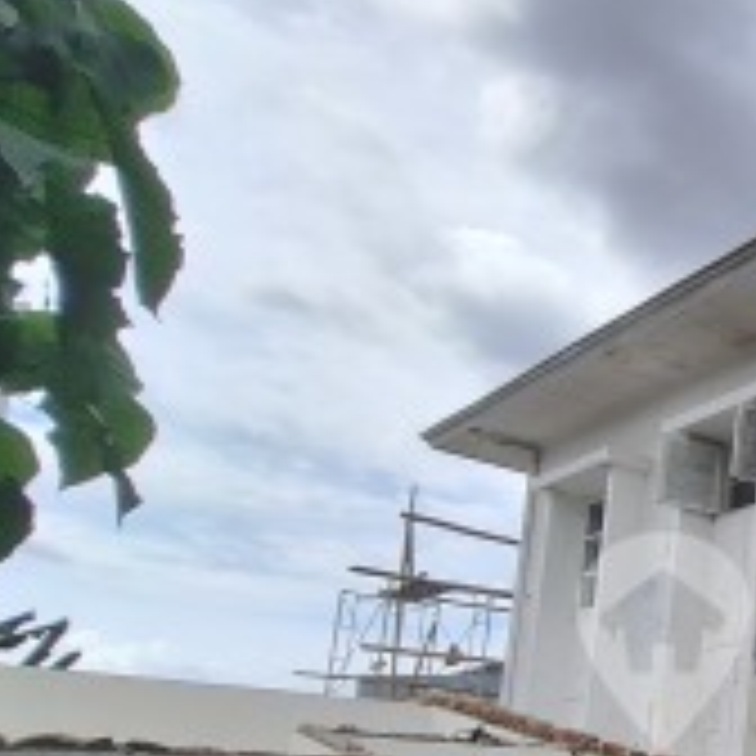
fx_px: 1038
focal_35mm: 42
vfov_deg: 38.0
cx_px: 1127
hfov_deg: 27.7
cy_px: 644
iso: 40
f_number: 2.2
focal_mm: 1.74
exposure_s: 1/2375
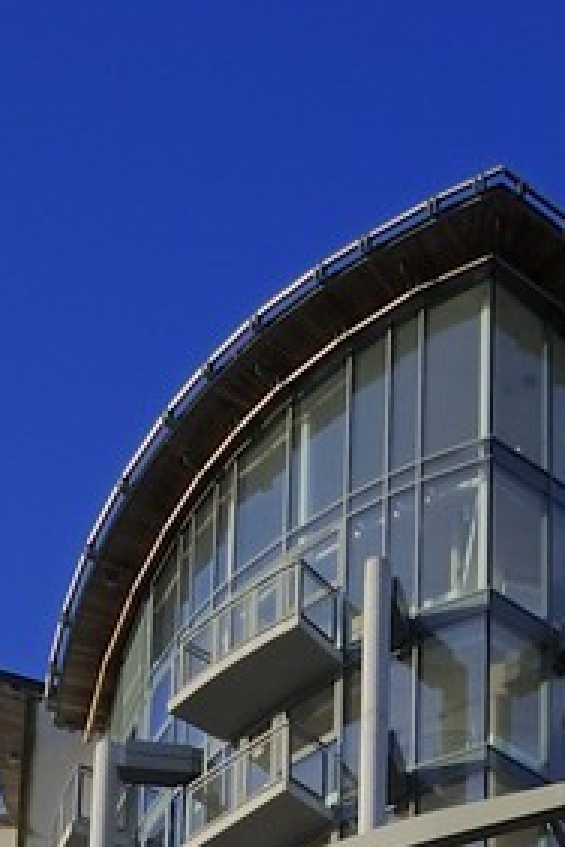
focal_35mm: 153
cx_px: 655
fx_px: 3602
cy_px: 2223
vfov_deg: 10.8
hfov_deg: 8.9
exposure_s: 1/100
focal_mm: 27
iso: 200
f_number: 16
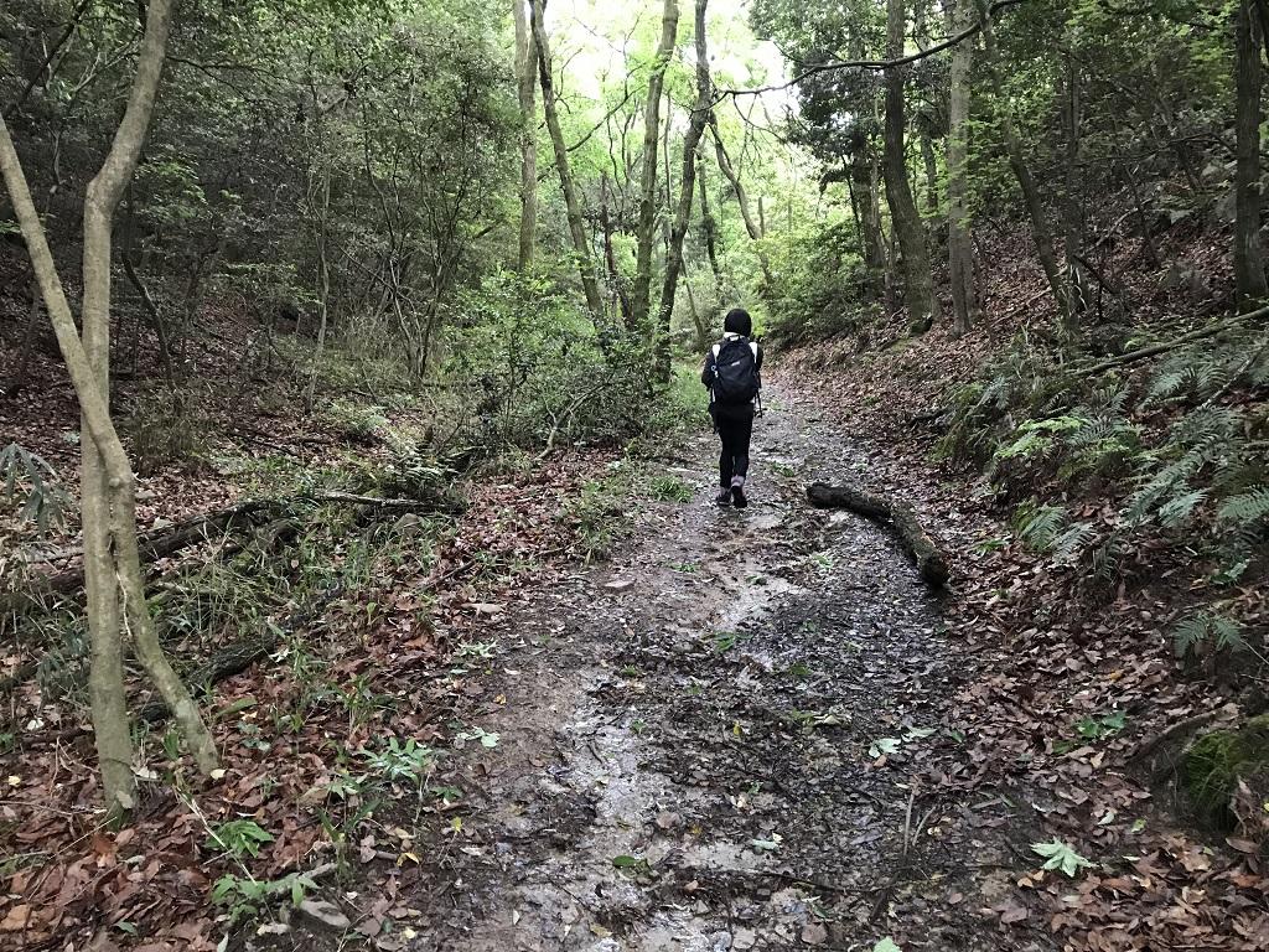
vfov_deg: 49.7
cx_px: 634
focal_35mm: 28
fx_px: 1026
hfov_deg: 63.4
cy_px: 476
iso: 80
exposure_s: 1/15
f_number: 1.8
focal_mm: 4
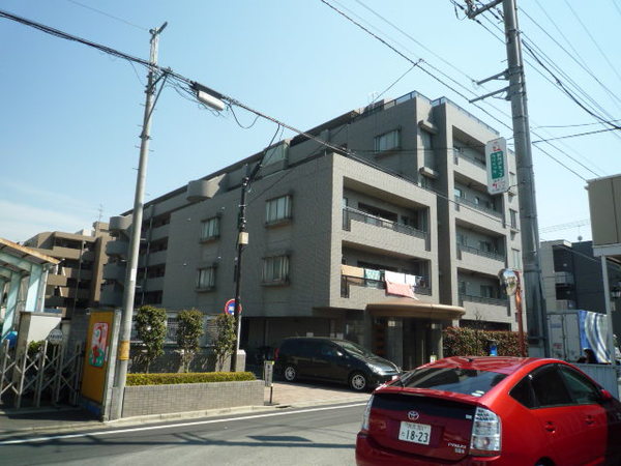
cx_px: 310
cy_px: 233
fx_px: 448
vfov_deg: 54.9
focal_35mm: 25
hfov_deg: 69.4
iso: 100
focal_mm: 4.4
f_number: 4
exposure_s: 1/500
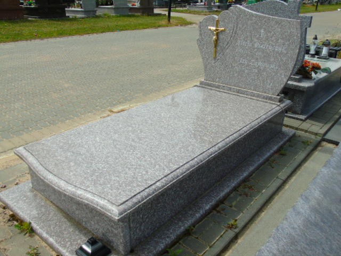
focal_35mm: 29
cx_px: 170
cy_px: 128
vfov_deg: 48.2
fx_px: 286
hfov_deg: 61.7
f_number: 3.6
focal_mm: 5.2
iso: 80
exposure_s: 1/1000
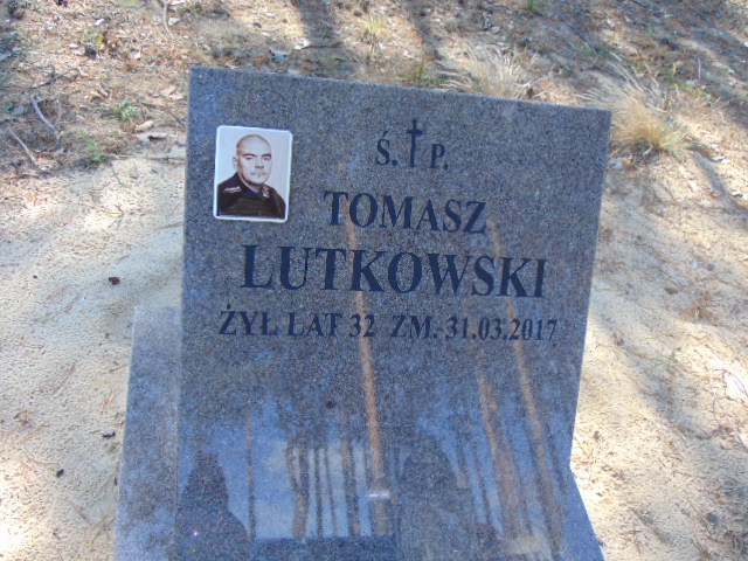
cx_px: 374
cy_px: 280
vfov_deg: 42.9
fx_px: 713
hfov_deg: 55.4
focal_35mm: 33
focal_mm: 5.8
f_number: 3.2
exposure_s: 1/160
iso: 80
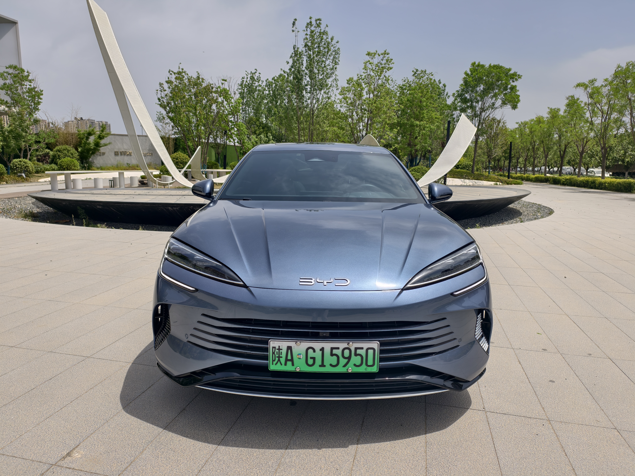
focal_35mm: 23
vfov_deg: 58.9
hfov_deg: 73.9
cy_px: 238
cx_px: 318
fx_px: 422
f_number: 1.57
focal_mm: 6.54
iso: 72
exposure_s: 1/3571
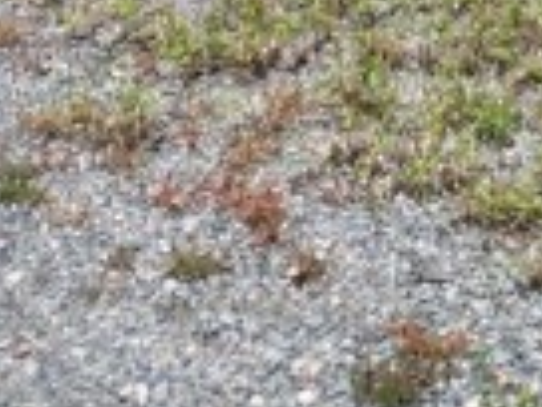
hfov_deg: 10.7
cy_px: -906
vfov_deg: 7.1
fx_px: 2834
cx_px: 697
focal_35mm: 181
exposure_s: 1/3000
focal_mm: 6.72
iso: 130
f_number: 1.7
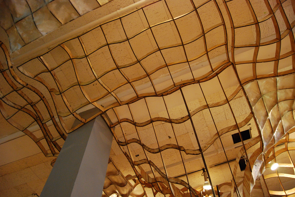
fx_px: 221
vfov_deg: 48.0
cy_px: 98
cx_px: 148
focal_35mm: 27
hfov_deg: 67.3
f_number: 3.5
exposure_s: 1/30
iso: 1400
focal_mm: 18
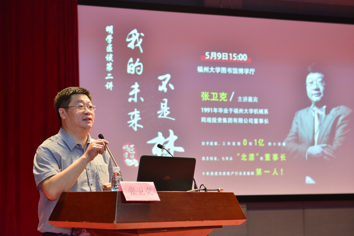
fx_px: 689
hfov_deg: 28.8
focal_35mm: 70
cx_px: 177
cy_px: 118
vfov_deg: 19.5
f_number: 5
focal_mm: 70
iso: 2000
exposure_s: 1/50
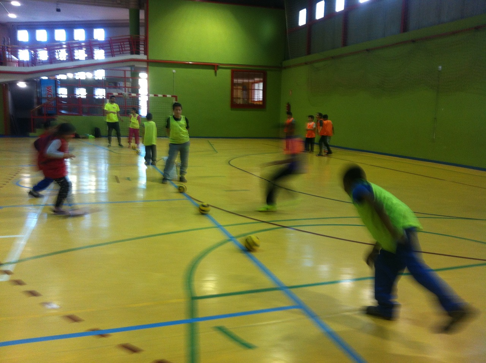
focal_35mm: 35
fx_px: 491
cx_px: 243
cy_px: 182
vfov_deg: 40.6
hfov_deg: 52.7
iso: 100
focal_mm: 3.85
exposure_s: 1/15
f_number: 2.8
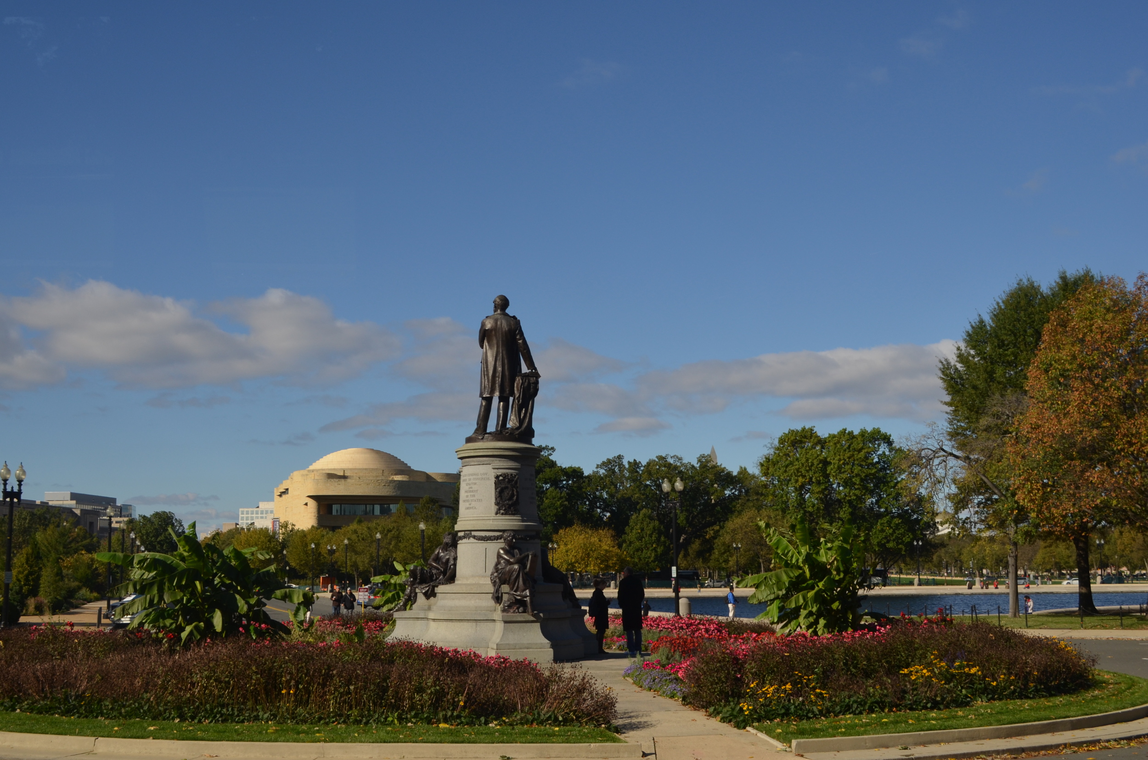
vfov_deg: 29.7
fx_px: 1432
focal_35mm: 45
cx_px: 574
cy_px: 380
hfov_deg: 43.7
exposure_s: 1/160
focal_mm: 30
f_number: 6.3
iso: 200
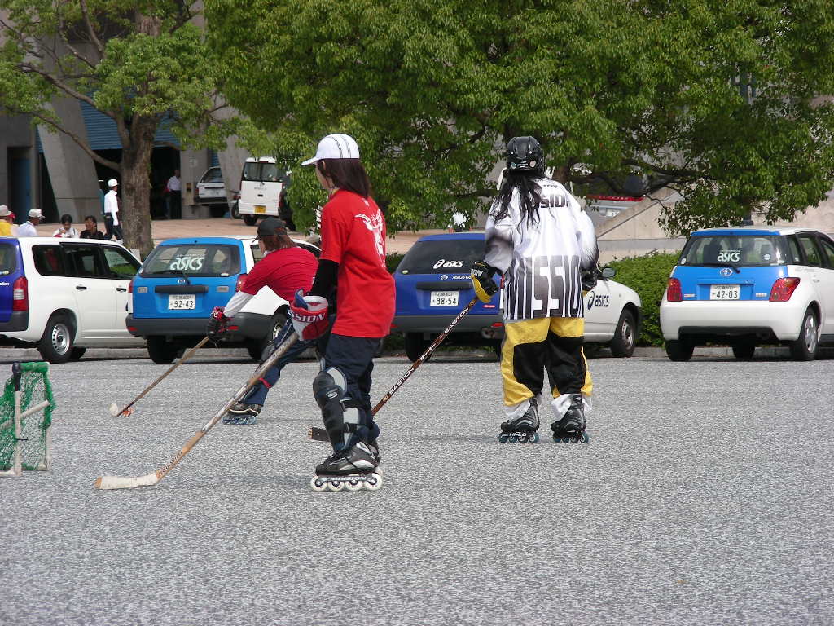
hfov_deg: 10.1
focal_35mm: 196
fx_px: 4722
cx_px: 417
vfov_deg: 7.6
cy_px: 313
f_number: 4
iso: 50
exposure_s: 1/490
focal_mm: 32.7
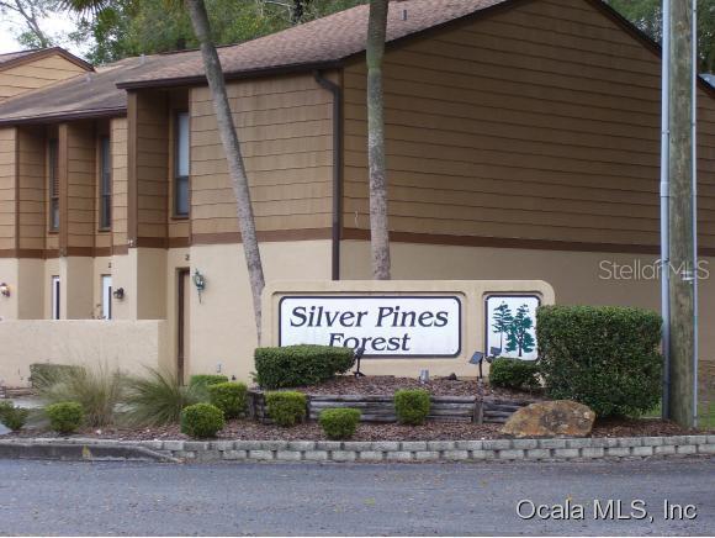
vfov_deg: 14.5
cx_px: 358
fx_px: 2109
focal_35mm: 102
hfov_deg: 19.2
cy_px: 269
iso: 80
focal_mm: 16.8
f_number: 4.6
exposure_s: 1/125
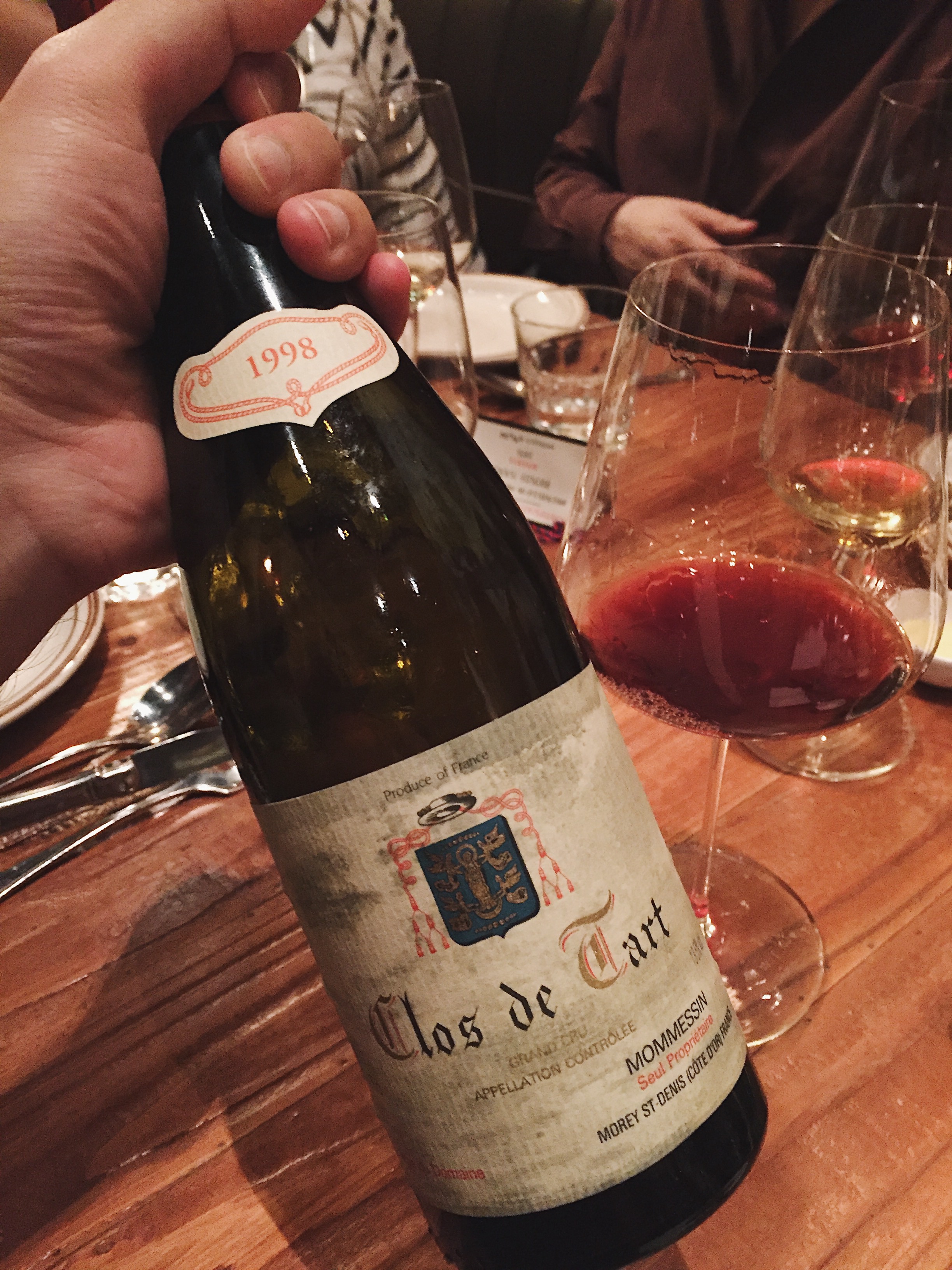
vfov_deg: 61.7
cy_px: 635
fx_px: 1063
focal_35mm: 29
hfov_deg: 48.2
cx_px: 476
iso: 500
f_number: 2.2
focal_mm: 4.15
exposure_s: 1/17
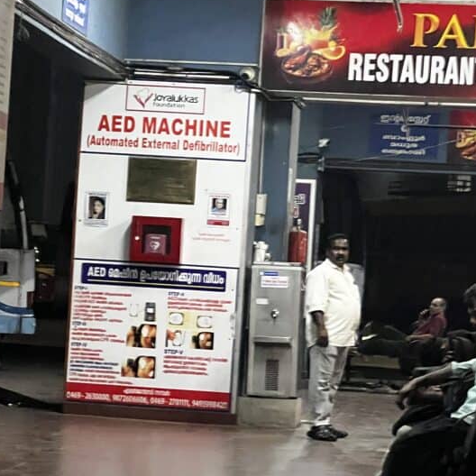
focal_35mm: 132
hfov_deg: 13.2
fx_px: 2054
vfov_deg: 13.2
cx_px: 150
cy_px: 362
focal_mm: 9
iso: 1250
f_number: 2.8
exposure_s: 1/25
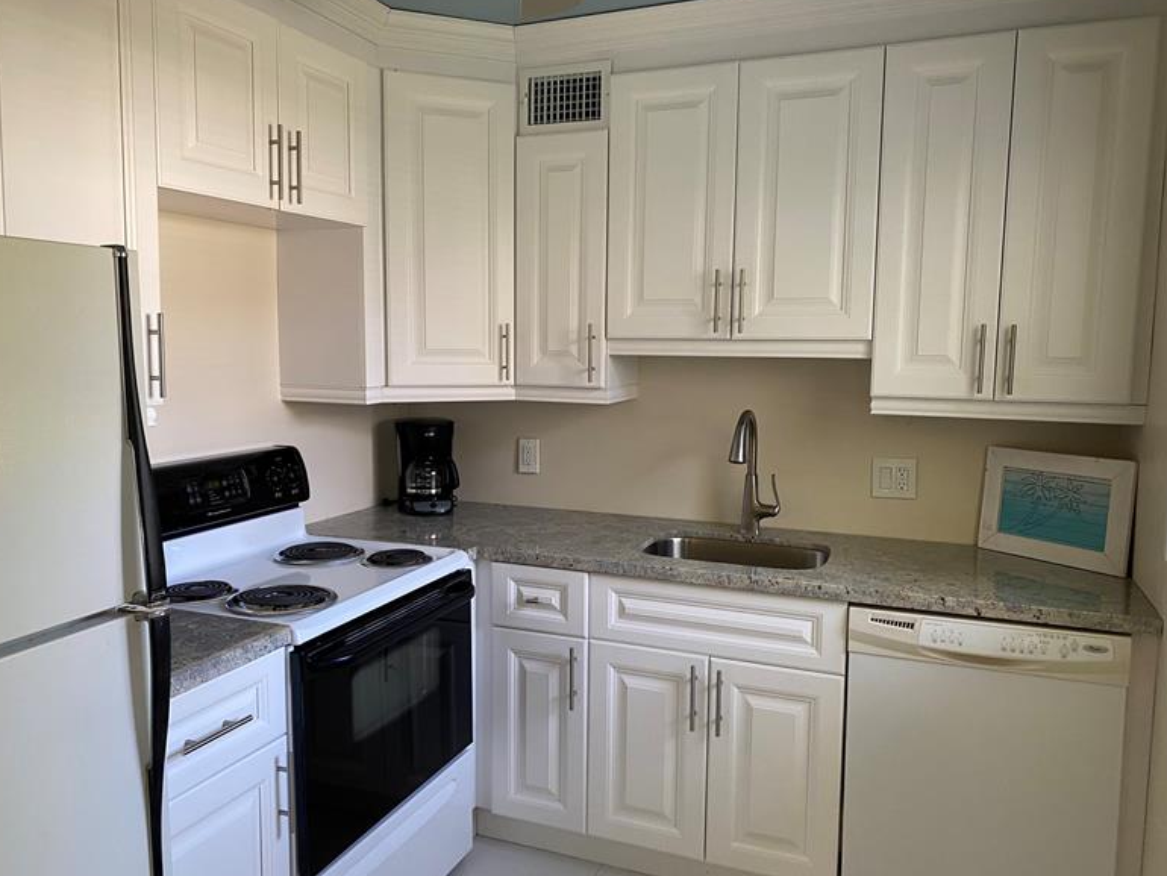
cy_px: 433
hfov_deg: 65.3
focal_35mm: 27
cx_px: 585
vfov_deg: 51.4
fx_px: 911
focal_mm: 4.25
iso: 125
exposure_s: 1/92
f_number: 1.8
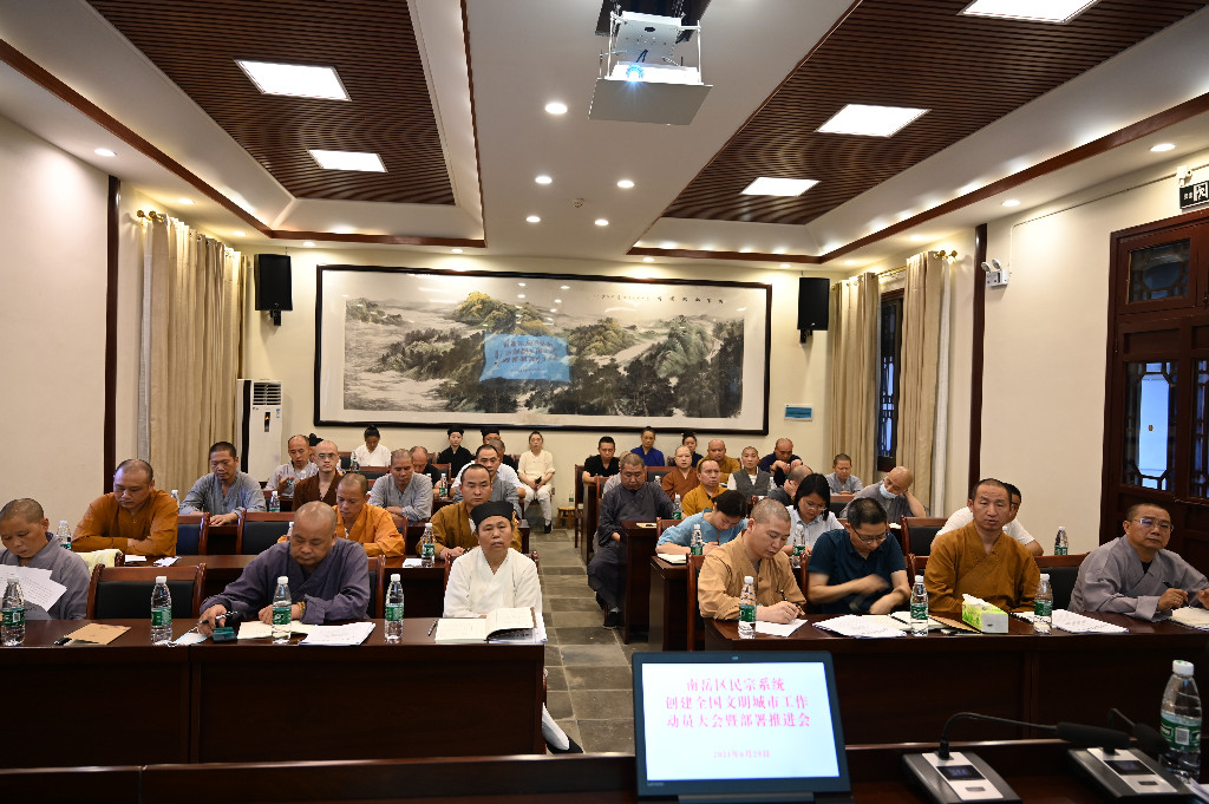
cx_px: 604
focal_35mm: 24
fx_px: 805
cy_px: 402
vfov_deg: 53.1
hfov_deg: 73.8
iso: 450
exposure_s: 1/25
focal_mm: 24
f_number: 4
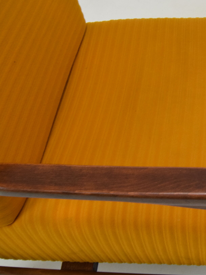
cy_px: 136
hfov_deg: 29.0
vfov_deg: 39.7
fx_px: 381
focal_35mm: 48
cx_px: 188
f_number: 9
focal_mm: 18
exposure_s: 1/100
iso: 1600
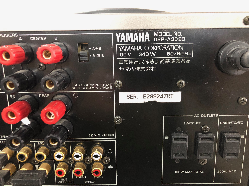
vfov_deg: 49.7
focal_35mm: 28
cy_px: 93
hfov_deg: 63.4
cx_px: 124
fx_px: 201
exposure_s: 1/6
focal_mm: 4
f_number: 1.8
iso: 100
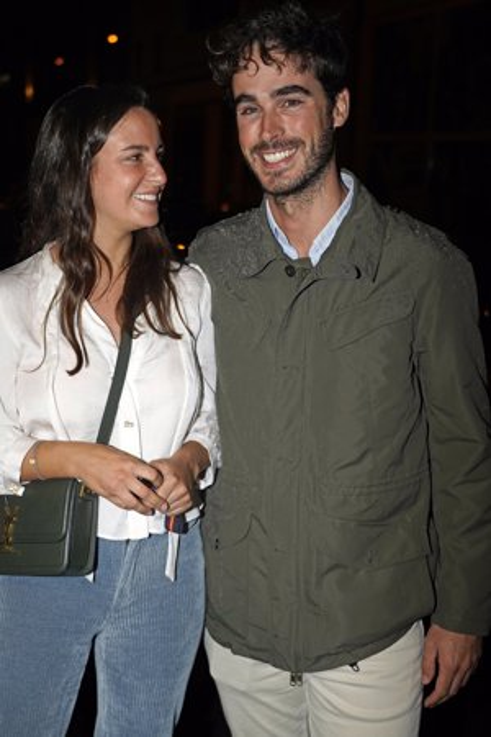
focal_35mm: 48
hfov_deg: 28.1
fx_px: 982
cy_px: 368
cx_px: 246
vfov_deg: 41.1
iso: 500
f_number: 4
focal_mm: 48
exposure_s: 1/200
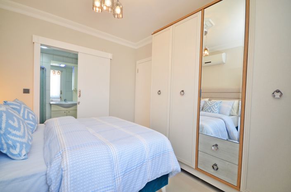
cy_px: 96
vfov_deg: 77.0
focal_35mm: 15
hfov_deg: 100.5
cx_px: 146
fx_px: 121
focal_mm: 10
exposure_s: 1/60
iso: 250
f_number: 4
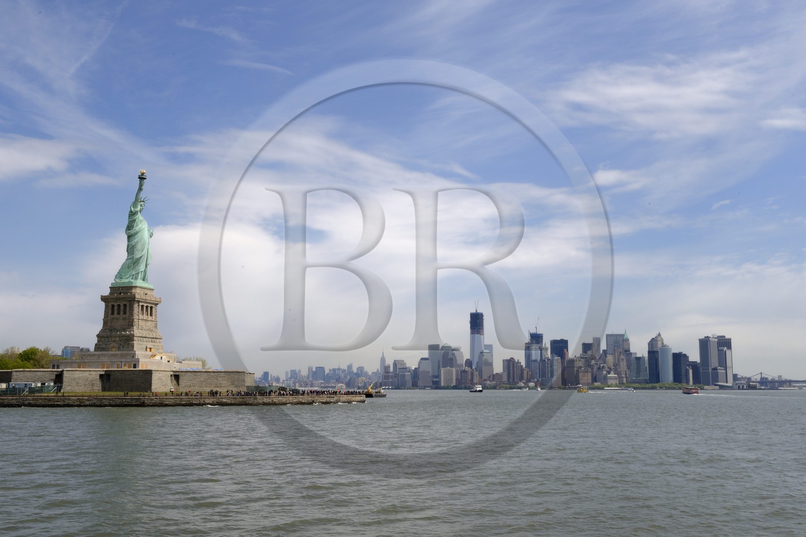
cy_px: 268
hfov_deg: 58.7
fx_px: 716
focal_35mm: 32
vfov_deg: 41.1
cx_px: 403
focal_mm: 32
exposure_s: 1/160
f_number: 20
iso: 200
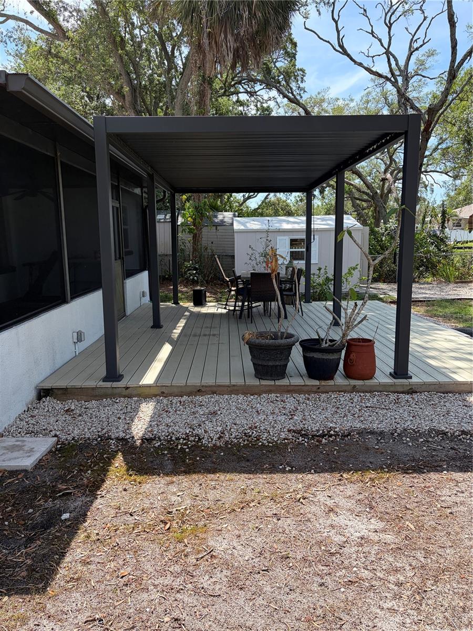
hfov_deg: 53.1
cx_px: 236
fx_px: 474
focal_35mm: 26
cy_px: 316
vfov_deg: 67.3
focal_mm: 5.96
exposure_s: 1/1550
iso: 64
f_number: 1.6
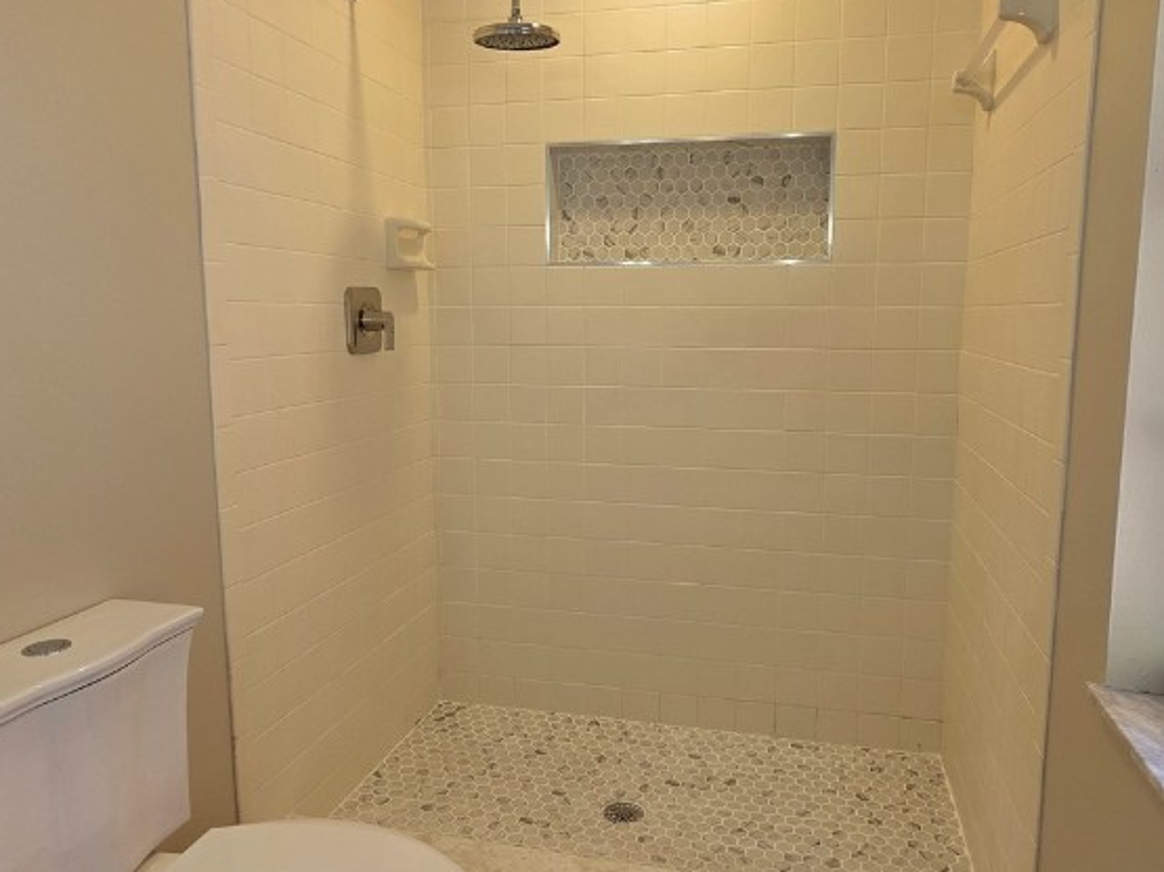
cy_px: 423
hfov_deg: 71.5
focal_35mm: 24
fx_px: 807
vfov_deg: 56.8
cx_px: 629
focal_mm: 2.2
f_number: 1.9
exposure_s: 1/120
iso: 64
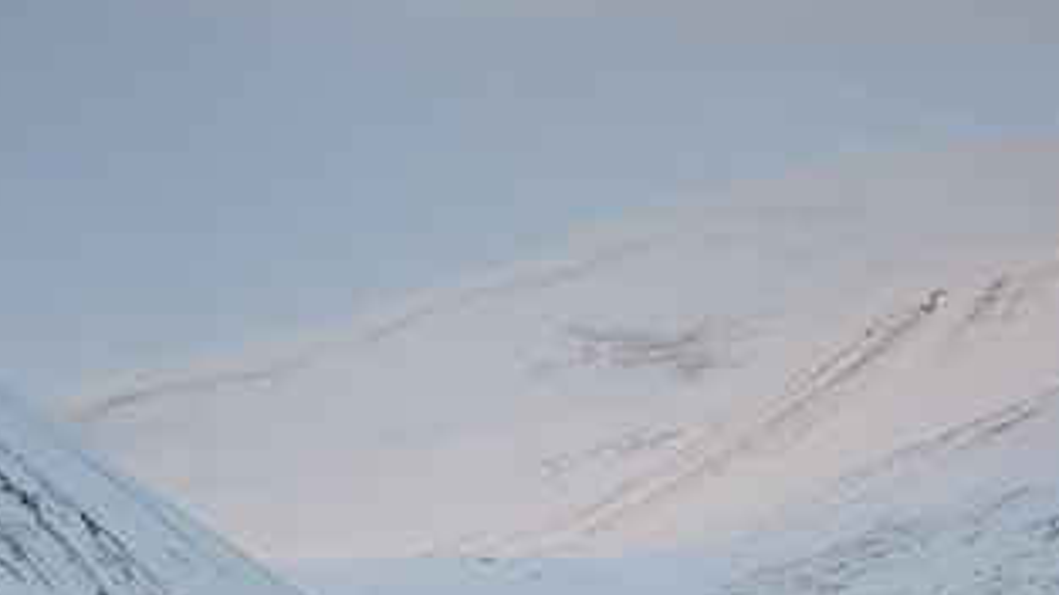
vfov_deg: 4.3
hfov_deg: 7.7
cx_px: 521
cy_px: 355
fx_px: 7890
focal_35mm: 281
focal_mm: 200
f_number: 8
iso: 400
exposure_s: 1/250
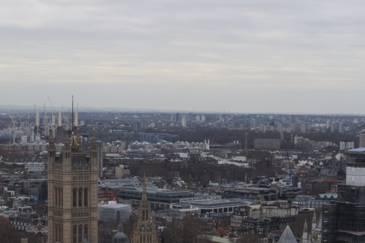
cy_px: 211
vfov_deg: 14.0
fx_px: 982
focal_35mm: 97
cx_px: 252
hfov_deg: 21.0
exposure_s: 1/250
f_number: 8
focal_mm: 35
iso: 400
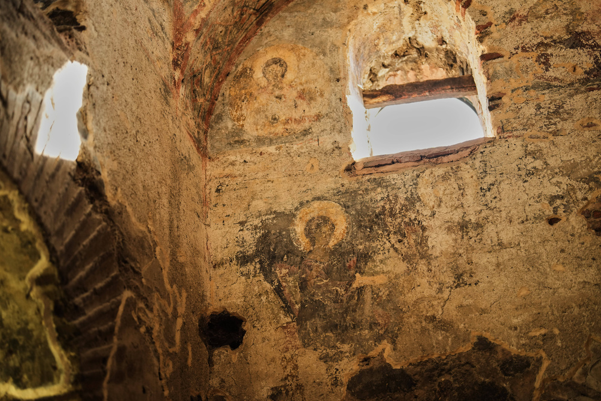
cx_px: 302
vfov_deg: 26.5
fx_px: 852
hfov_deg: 38.9
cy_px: 200
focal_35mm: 51
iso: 640
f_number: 1.2
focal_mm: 50
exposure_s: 1/1250
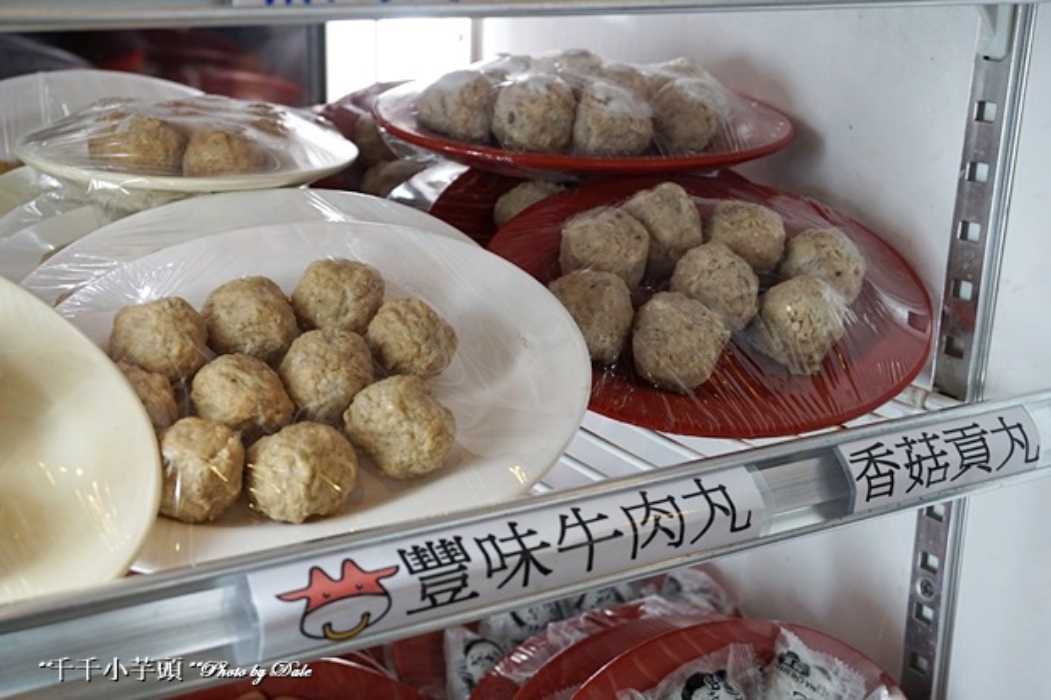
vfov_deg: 27.2
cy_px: 350
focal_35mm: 50
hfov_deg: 40.0
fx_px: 1445
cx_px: 526
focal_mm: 33
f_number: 5.6
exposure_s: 1/60
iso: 500
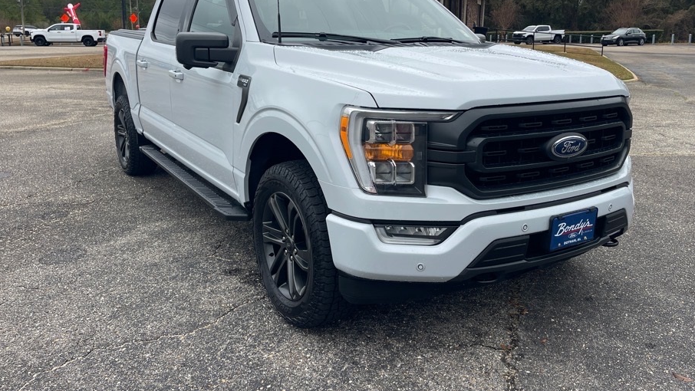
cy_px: 132
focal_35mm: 32
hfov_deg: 61.0
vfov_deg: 36.3
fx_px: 590
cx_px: 365
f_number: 1.6
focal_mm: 5.1
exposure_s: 1/1339
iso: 32
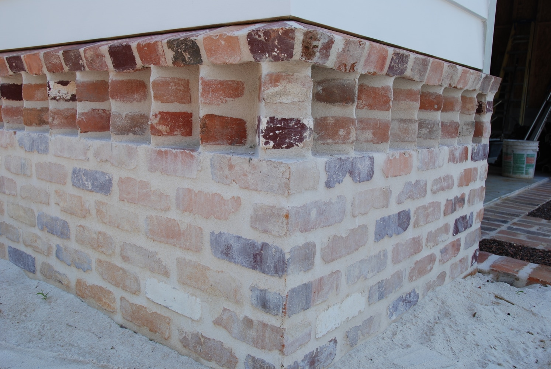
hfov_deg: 57.2
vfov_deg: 40.1
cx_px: 276
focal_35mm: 33
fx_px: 506
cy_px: 184
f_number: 6.3
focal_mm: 22
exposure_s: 1/160
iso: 100
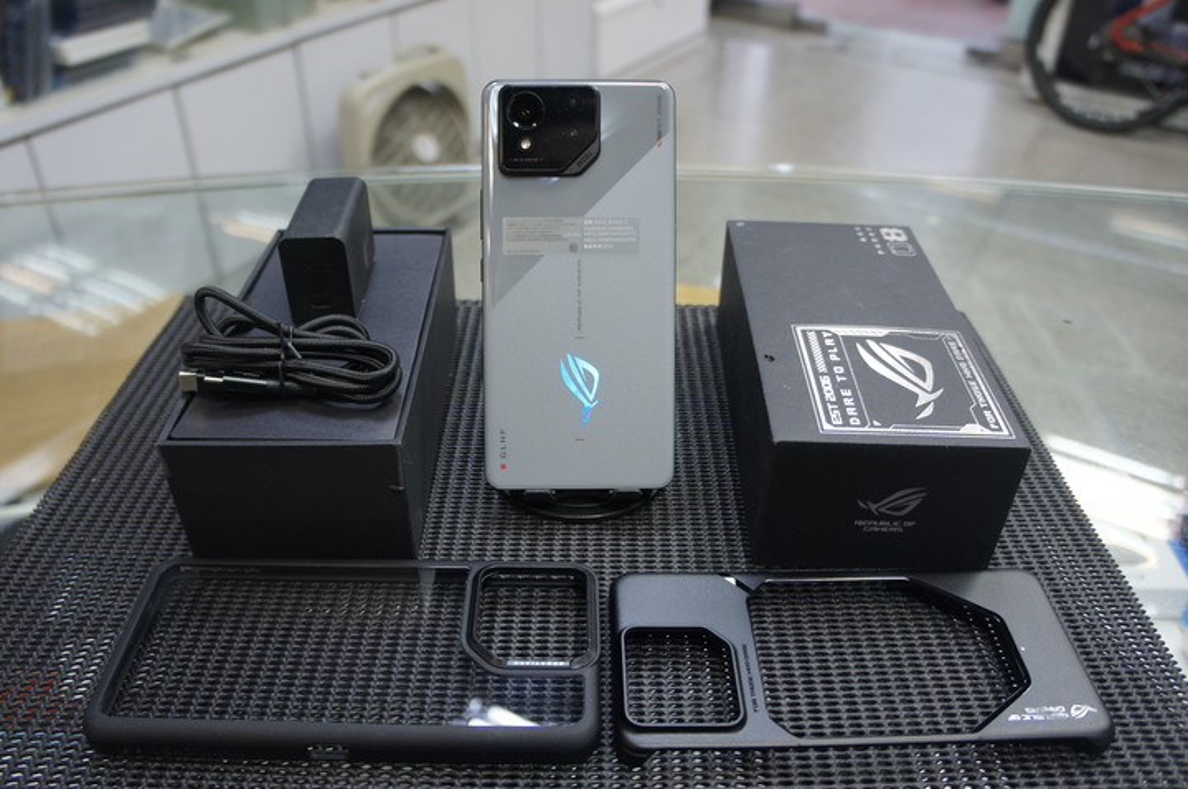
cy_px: 394
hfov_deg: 67.5
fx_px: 890
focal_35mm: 27
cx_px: 594
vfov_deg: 47.8
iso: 250
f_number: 3.5
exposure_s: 1/30
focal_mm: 18
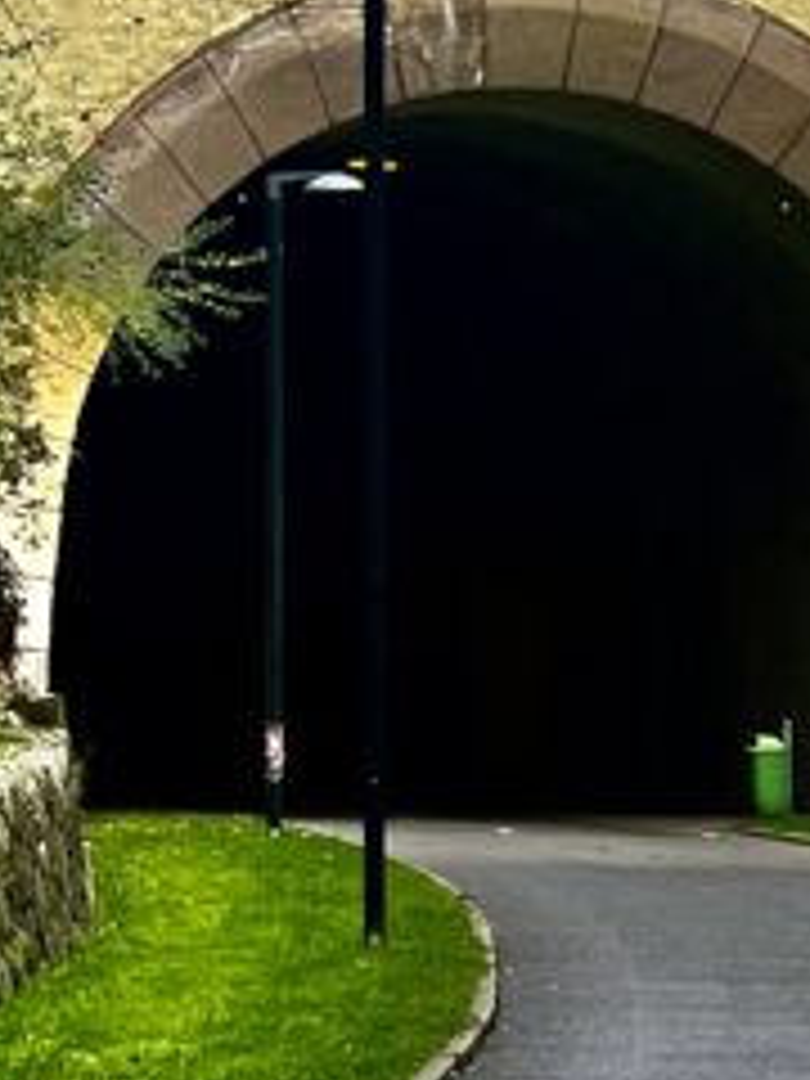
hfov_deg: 4.5
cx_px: 1062
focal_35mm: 329
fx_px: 10265
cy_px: 423
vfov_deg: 6.0
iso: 100
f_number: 2.8
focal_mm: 9
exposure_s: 1/99
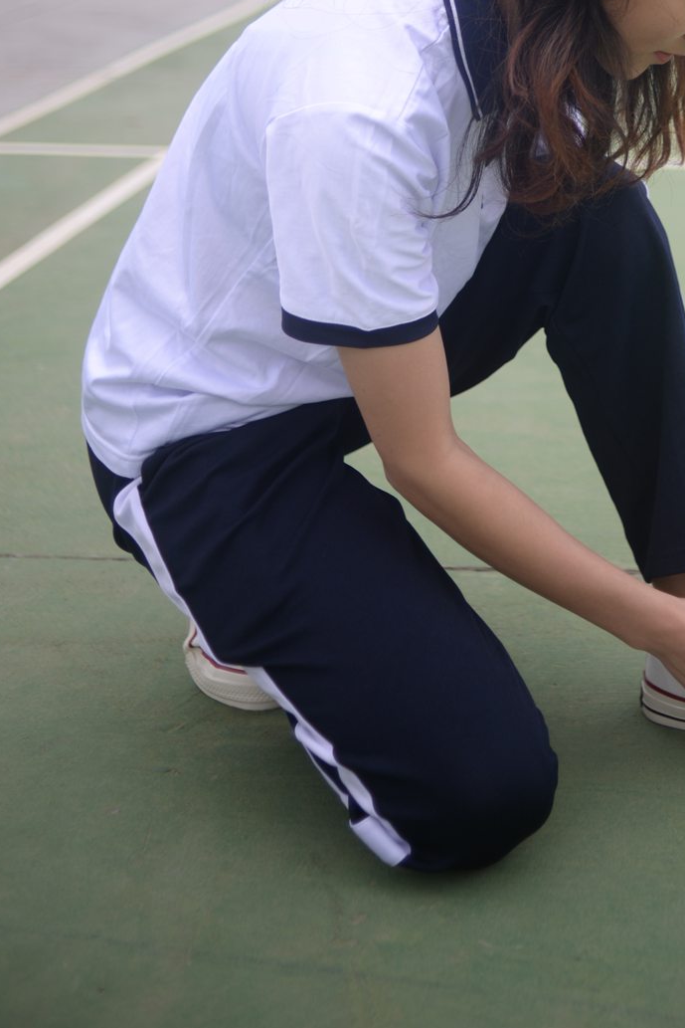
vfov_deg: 29.0
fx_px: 1883
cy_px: 61
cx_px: 607
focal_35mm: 66
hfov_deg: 20.2
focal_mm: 35
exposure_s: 1/500
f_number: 2
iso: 125
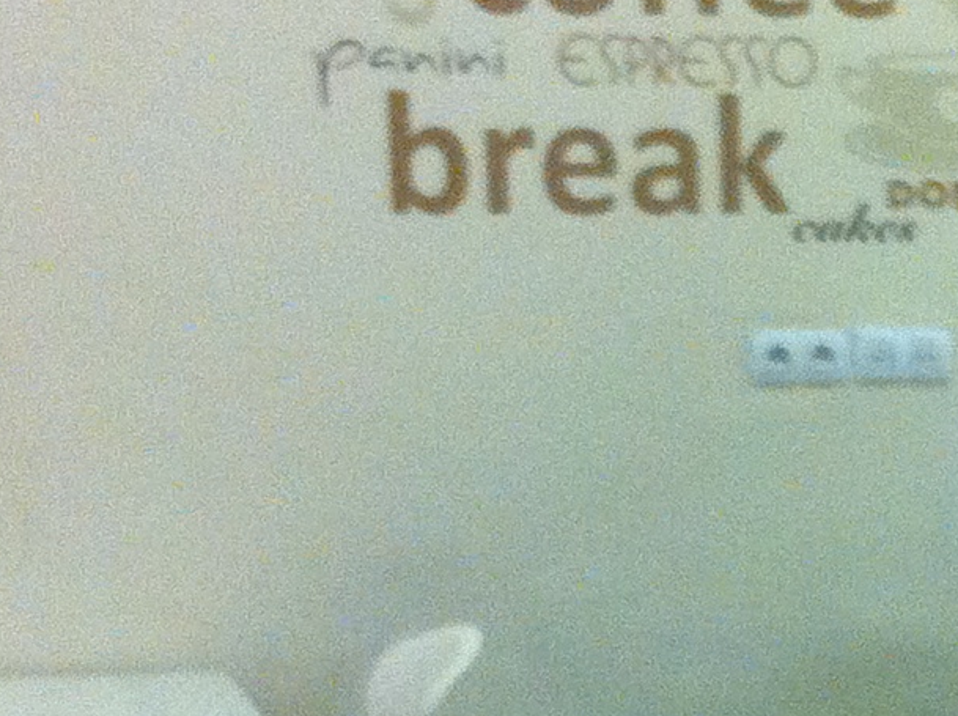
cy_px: 894
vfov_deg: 9.8
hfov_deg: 12.9
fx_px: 4118
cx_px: 1178
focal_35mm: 149
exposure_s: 1/15
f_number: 2.8
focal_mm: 3.85
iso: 250
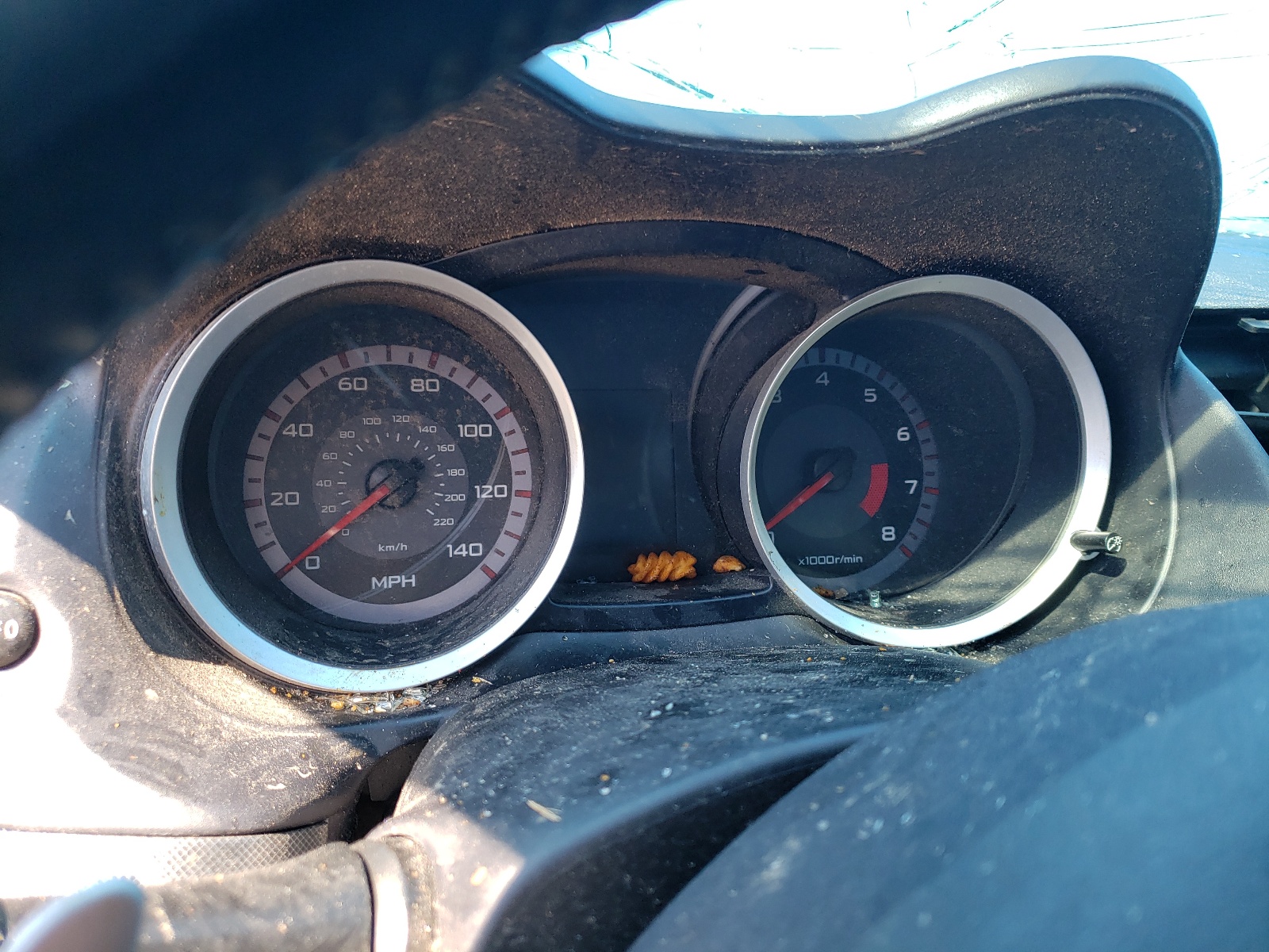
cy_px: 476
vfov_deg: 53.1
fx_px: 953
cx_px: 634
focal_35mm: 26
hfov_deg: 67.3
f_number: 1.5
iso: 50
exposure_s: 1/161
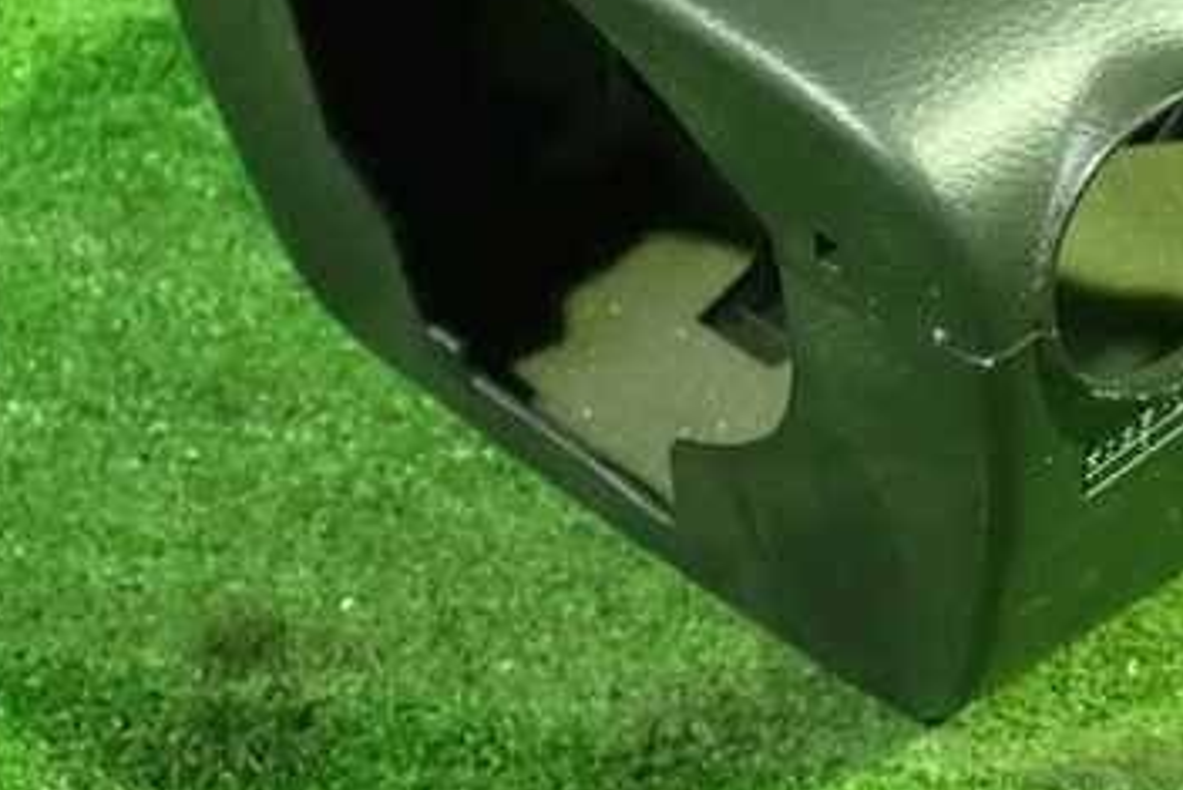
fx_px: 2564
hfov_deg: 25.5
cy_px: 108
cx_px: 958
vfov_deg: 17.3
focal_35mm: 78
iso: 1600
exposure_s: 1/20
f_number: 2.9
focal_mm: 7.84
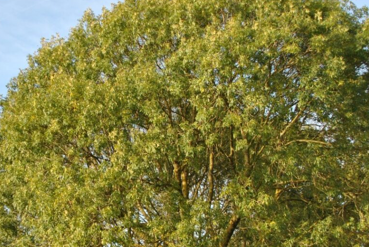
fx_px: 893
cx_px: 117
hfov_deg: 23.2
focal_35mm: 87
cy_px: 202
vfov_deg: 15.6
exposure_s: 1/250
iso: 200
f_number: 8
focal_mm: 29
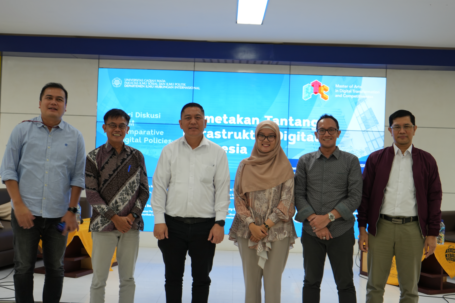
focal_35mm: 47
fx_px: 594
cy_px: 152
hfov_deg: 41.9
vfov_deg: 28.6
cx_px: 228
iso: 500
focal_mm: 47
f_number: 4.5
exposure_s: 1/50
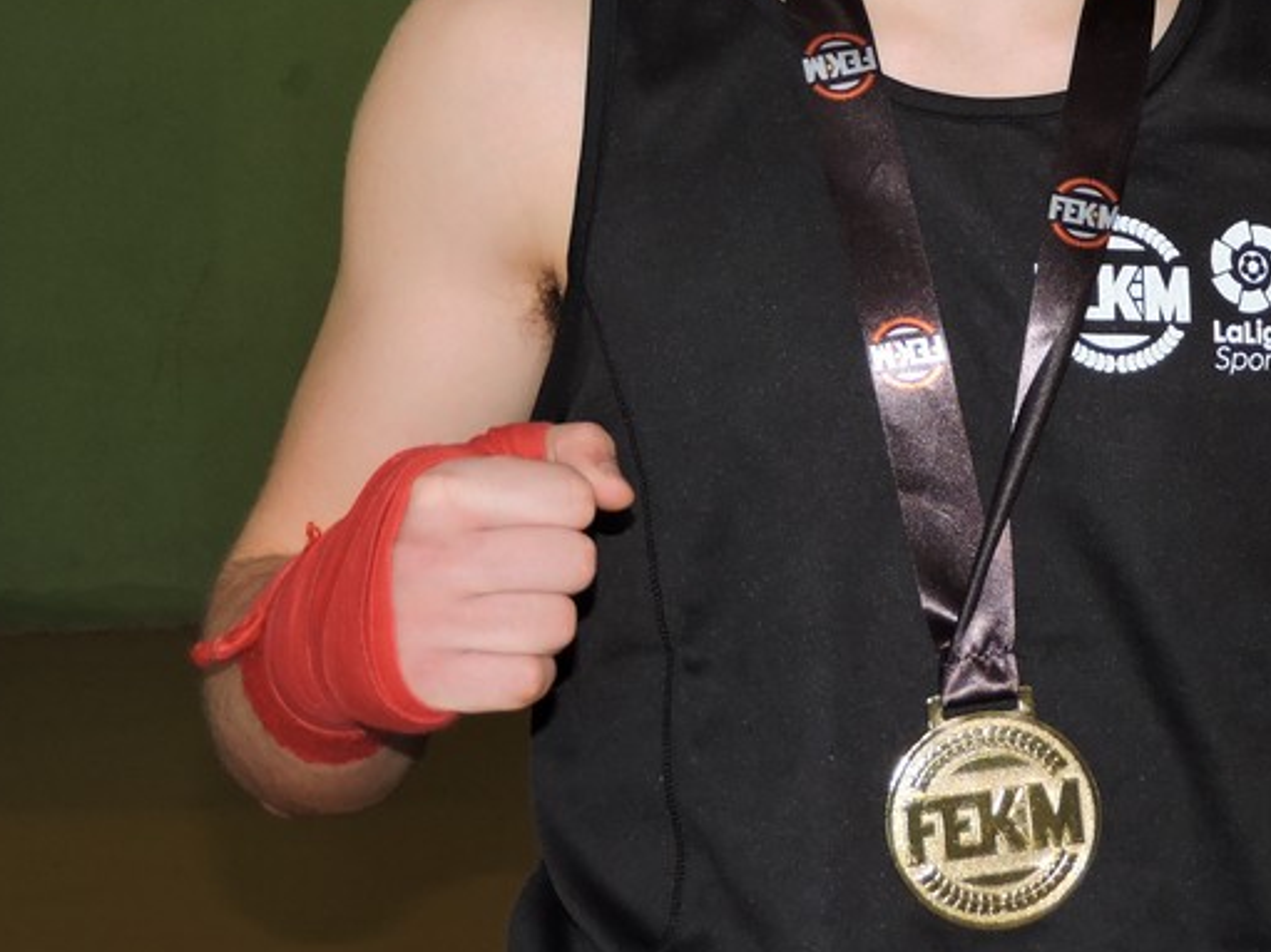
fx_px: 5029
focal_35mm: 137
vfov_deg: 10.8
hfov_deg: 14.3
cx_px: 1010
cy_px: 102
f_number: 3.9
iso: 200
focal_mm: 12.5
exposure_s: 1/40
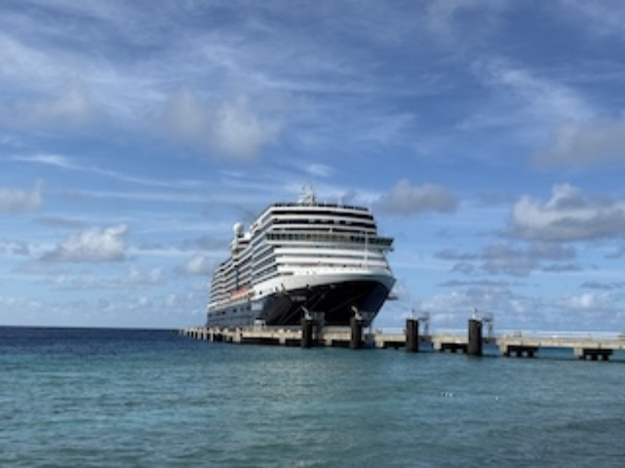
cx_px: 312
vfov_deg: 30.2
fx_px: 866
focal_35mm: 48
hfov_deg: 39.7
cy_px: 234
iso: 64
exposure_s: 1/6536
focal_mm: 6.76
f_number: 1.78
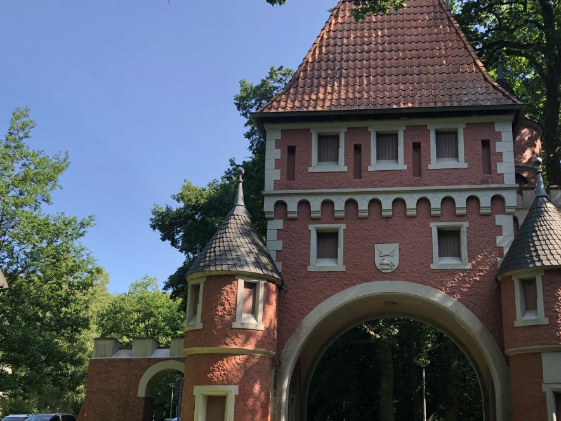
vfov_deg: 37.5
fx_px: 616
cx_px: 359
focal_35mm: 38
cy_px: 262
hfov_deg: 48.4
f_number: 1.8
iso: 20
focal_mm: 3.99
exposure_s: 1/421
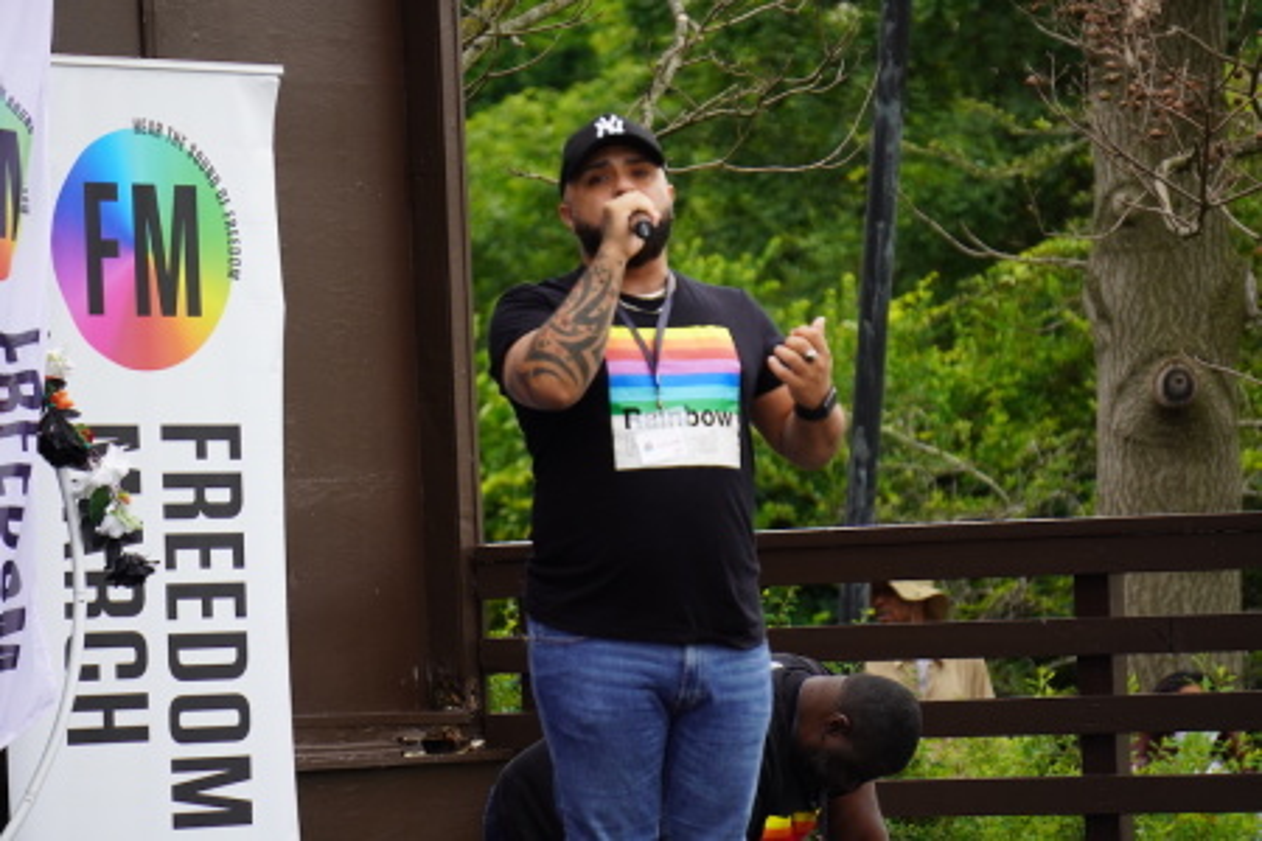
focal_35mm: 285
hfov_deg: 7.2
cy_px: 420
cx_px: 631
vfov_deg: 4.8
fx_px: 9990
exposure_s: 1/320
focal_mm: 190
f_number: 6.3
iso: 640
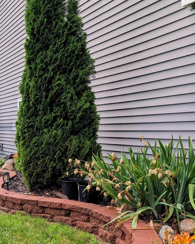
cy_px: 175
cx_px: 29
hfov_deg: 32.8
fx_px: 317
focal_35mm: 44
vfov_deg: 41.1
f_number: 1.68
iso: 19
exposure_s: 1/164
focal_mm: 6.9
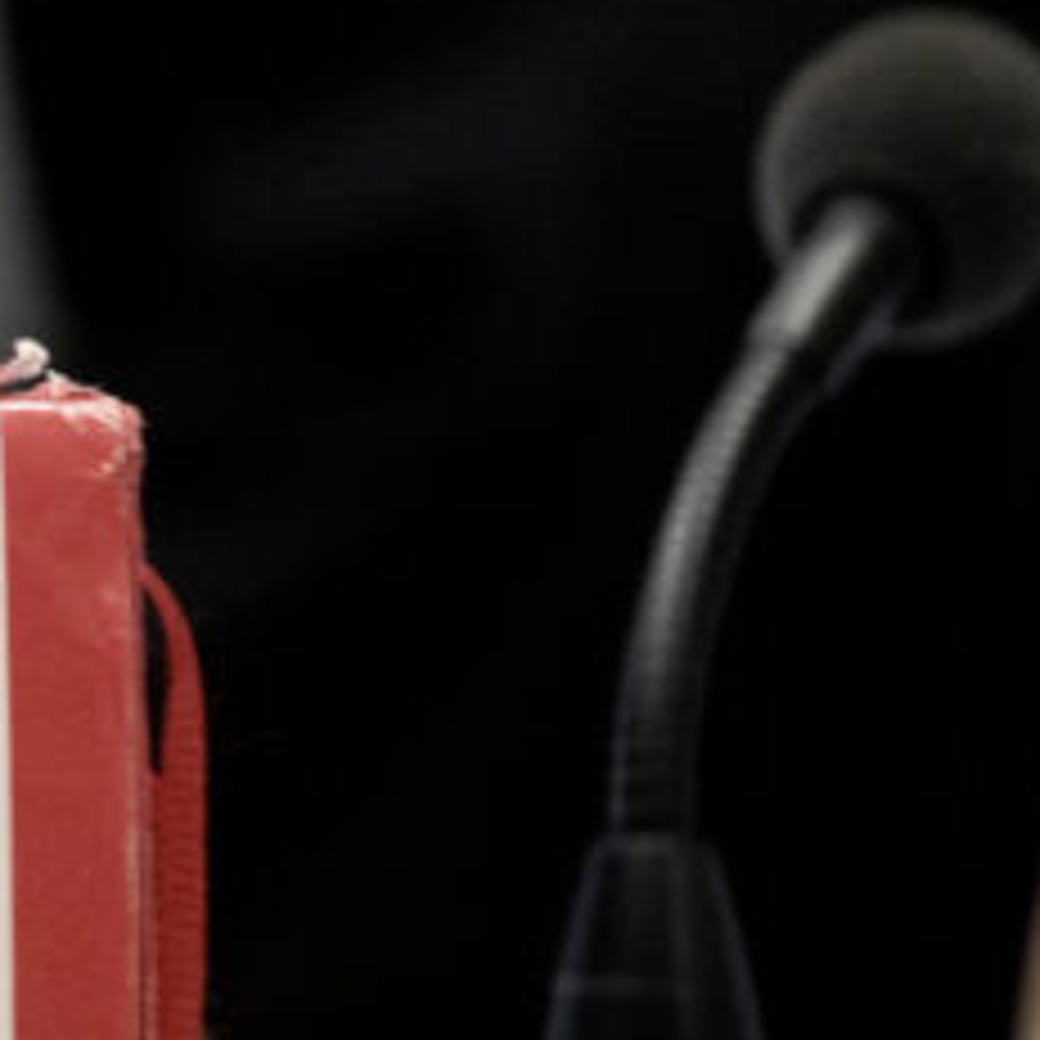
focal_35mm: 763
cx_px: -2179
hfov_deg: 2.3
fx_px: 25935
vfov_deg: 2.3
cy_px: 0
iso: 2000
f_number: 5.6
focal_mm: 135
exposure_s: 1/60
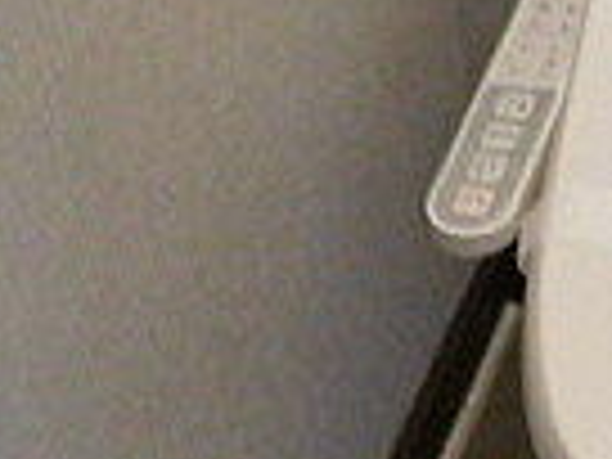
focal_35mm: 108
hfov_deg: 16.5
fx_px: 1909
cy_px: -153
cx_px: 932
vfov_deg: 13.2
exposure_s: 1/15
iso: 400
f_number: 3
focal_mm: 4
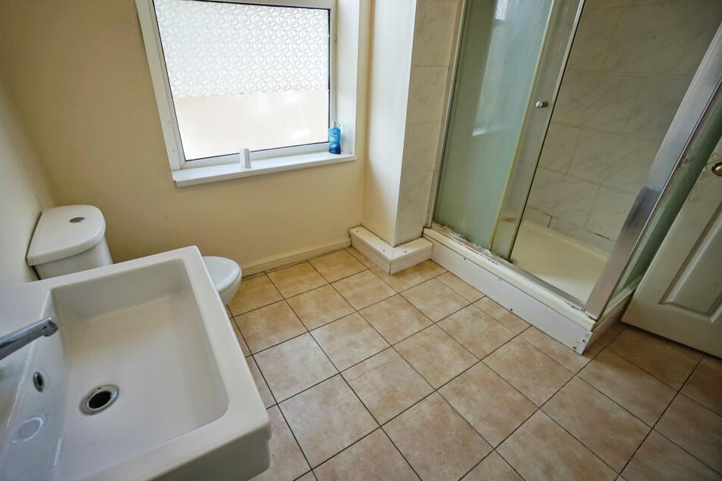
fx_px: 321
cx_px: 352
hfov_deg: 96.7
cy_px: 237
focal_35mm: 16
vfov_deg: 73.7
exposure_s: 1/60
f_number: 4
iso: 100
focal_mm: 10
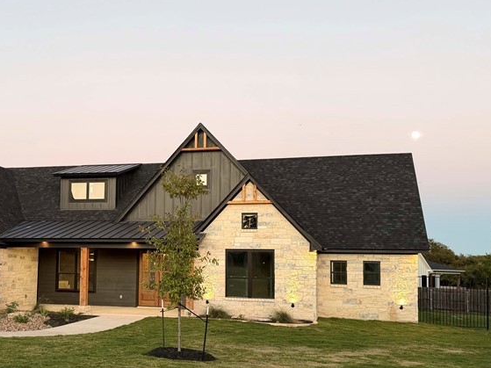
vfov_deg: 32.8
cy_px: 221
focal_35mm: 44
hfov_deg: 42.0
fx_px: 624
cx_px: 139
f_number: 1.78
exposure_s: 1/60
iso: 125
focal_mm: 6.76
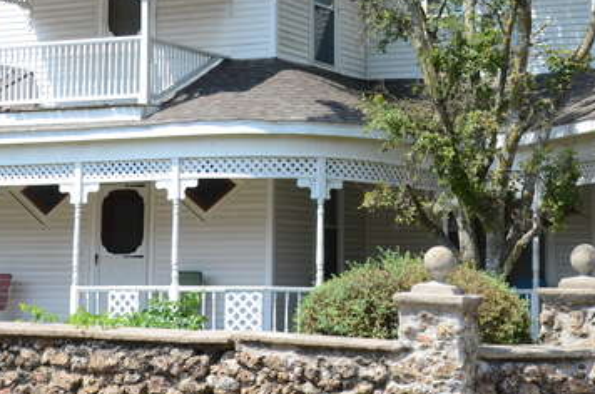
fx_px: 1666
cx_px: 384
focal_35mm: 101
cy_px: 47
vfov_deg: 13.4
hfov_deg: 20.2
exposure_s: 1/500
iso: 200
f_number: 5.6
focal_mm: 30
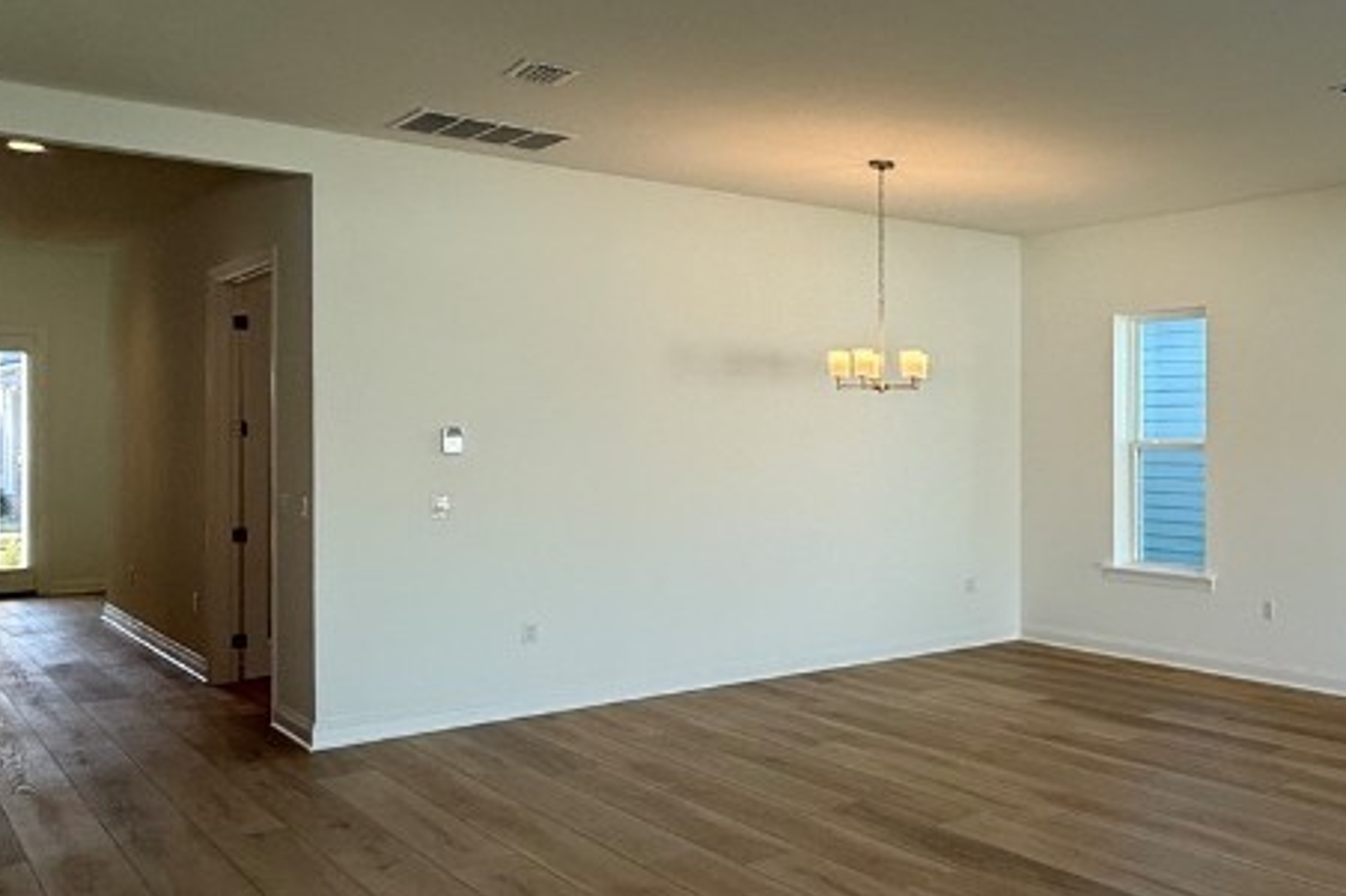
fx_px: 1233
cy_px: 444
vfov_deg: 39.9
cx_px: 1337
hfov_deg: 47.7
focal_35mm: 33
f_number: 2.2
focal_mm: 2.22
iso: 64
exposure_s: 1/164
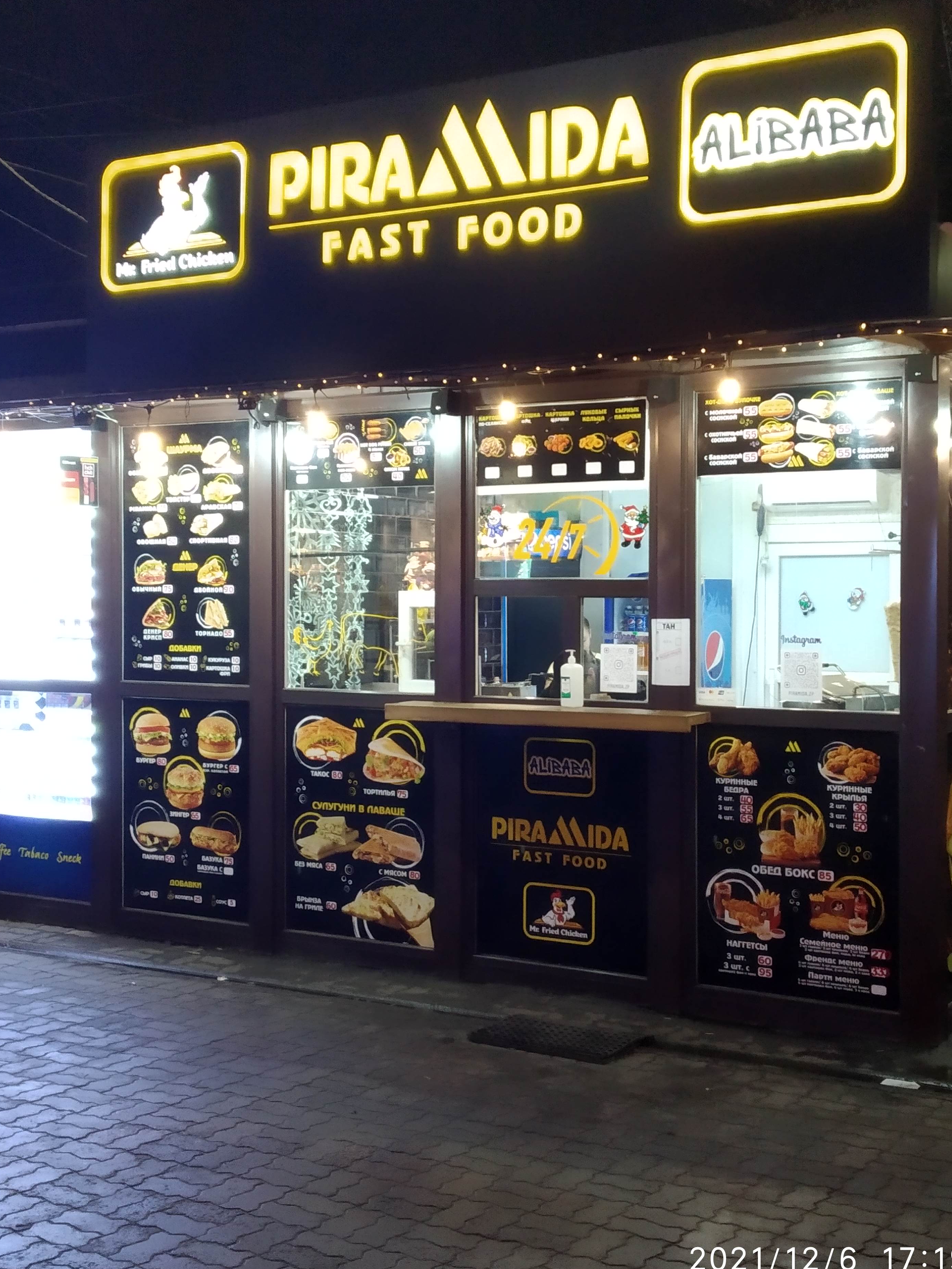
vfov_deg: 63.4
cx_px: 497
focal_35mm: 28
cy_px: 632
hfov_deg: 49.7
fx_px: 1027
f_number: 2.2
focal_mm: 3.82
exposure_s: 1/20
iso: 500
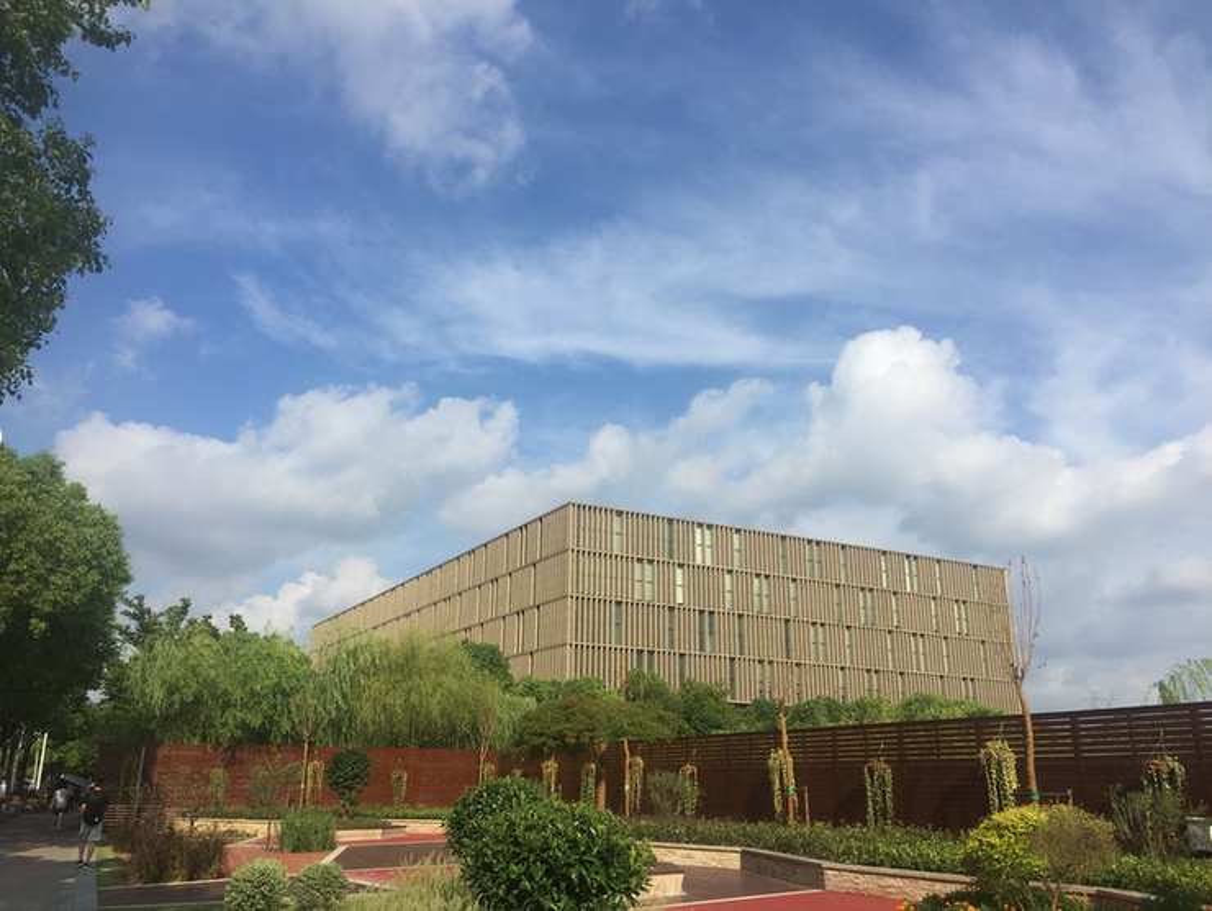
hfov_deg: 61.6
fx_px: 1016
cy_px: 456
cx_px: 606
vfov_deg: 48.3
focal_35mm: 29
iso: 32
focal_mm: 4.15
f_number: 2.2
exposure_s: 1/3049
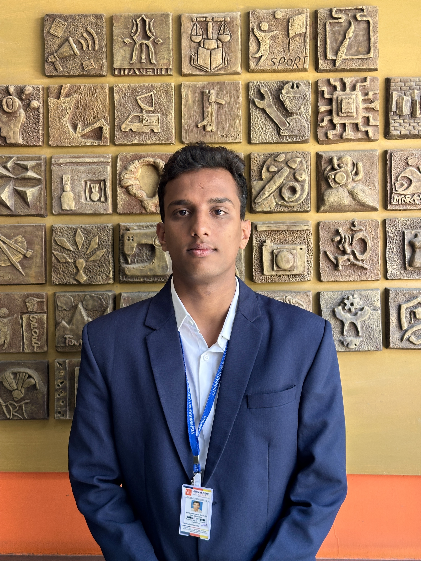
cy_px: 280
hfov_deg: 30.3
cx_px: 210
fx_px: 778
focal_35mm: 48
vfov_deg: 39.7
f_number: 1.78
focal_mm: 6.86
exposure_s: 1/50
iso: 64
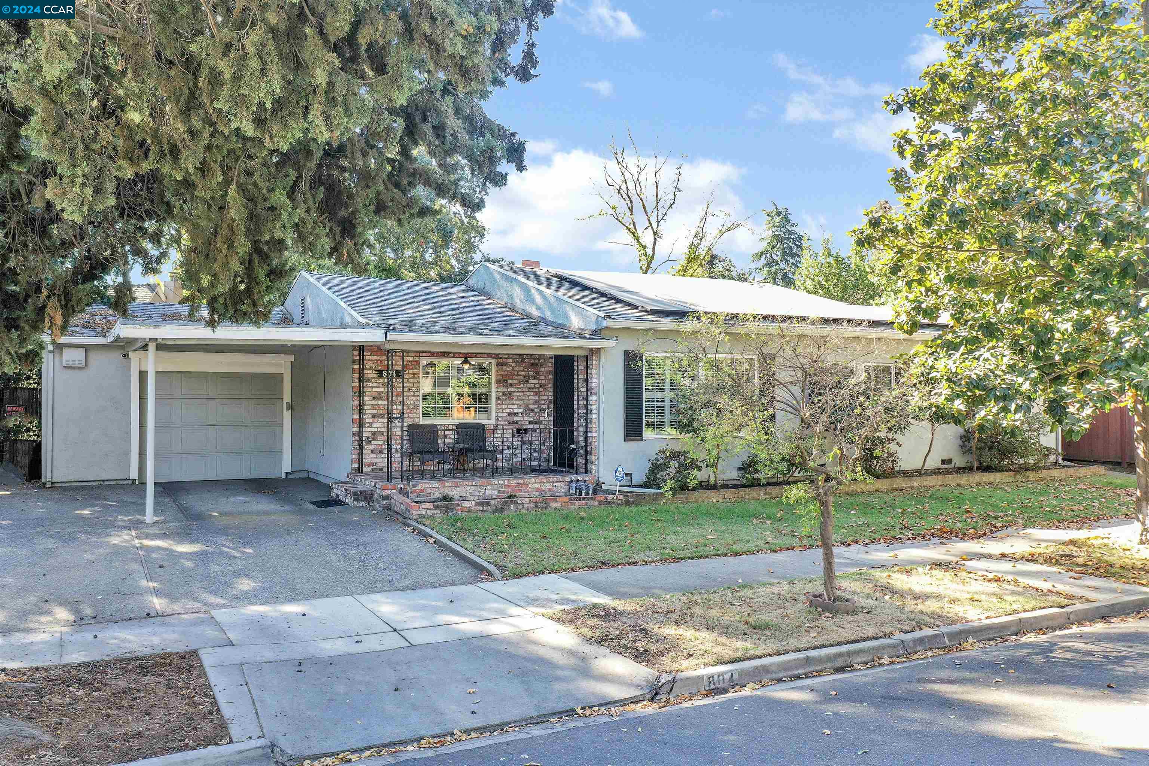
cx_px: 574
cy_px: 383
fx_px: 894
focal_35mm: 28
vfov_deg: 46.4
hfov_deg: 65.5
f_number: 3.5
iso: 100
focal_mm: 10.26
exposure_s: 1/80
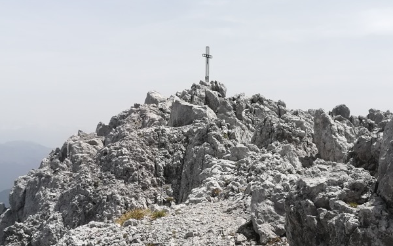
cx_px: 225
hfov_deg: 42.5
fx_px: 503
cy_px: 117
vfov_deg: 27.4
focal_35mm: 47
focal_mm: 3.83
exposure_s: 1/1225
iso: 50
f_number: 2.2
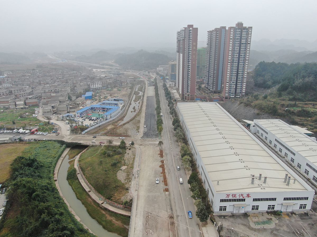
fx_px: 220
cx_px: 158
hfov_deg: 71.6
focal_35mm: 24
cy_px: 118
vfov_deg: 56.8
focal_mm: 4.39
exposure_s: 1/500
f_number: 2.8
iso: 100
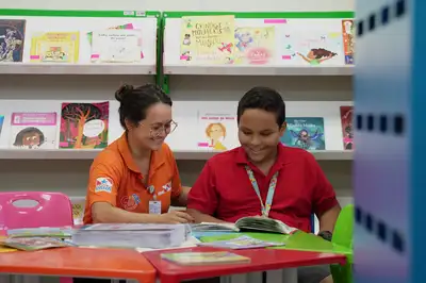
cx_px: 213
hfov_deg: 20.1
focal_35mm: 102
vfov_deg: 13.5
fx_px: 1201
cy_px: 142
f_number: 3.2
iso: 1600
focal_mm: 67.7
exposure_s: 1/160
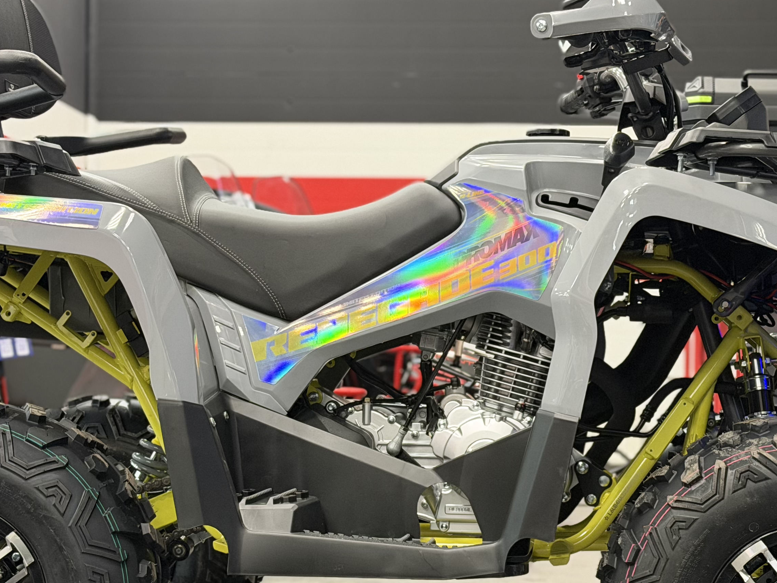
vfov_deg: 17.4
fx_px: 1908
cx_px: 407
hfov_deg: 23.0
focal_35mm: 85
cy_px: 351
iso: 200
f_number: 1.78
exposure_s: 1/33
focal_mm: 6.76
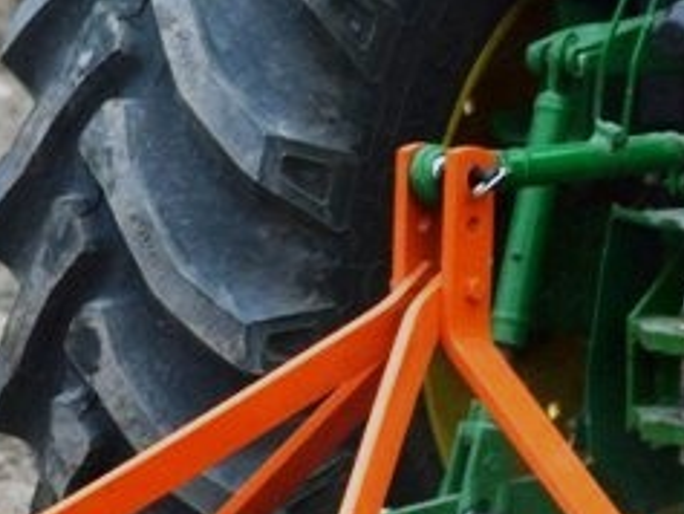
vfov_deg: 2.6
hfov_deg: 3.5
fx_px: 11328
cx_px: 424
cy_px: 746
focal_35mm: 573
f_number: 4.5
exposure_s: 1/1250
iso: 200
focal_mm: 92
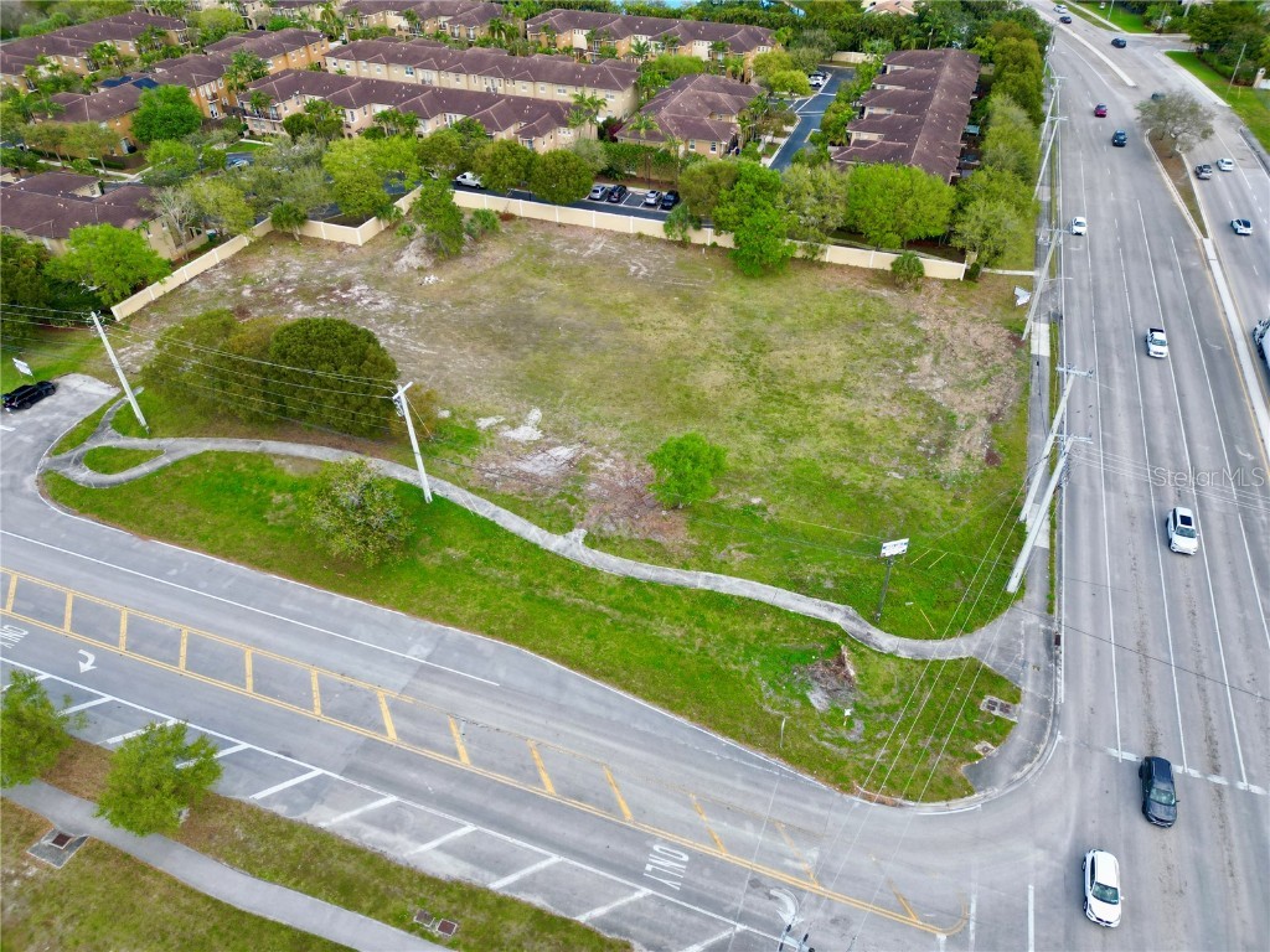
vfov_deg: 56.8
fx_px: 881
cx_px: 635
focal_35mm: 24
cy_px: 476
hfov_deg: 71.6
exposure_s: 1/800
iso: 100
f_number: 1.7
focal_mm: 6.72
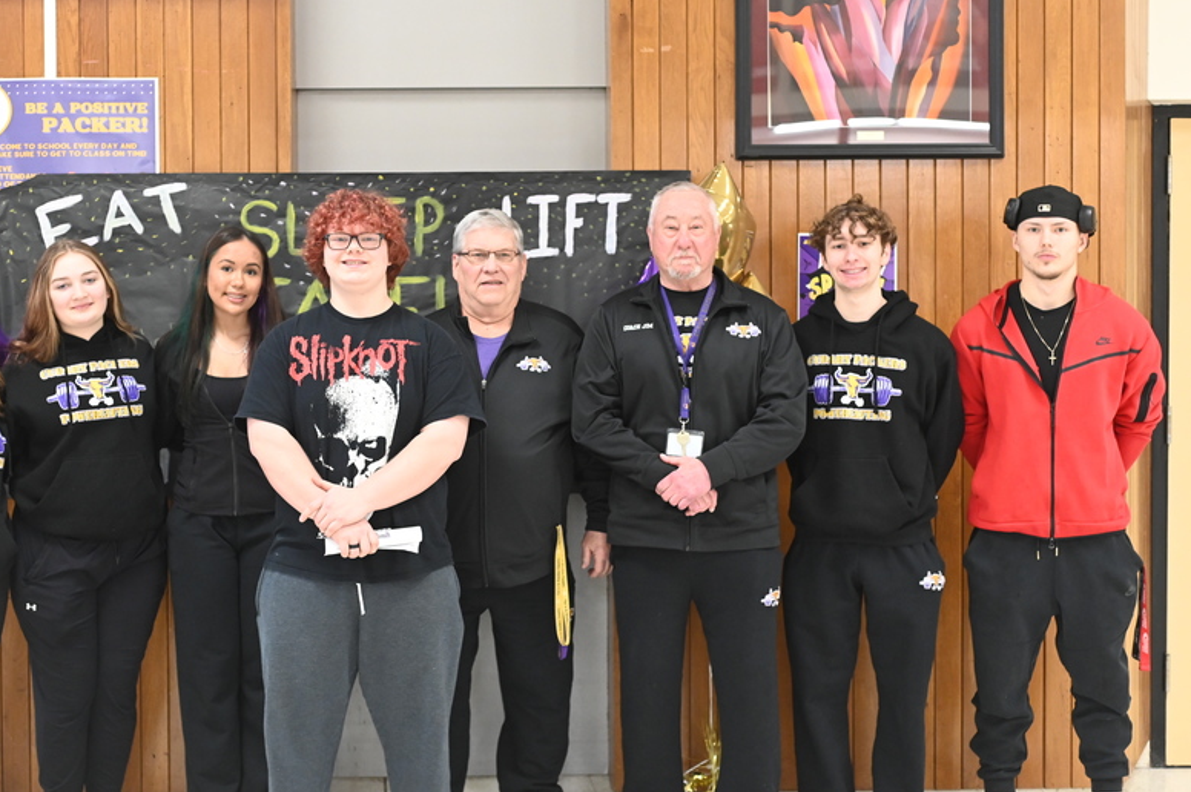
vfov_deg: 20.6
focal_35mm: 66
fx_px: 2182
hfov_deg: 30.5
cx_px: 490
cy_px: 409
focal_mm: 50
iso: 3200
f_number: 2.8
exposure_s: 1/125
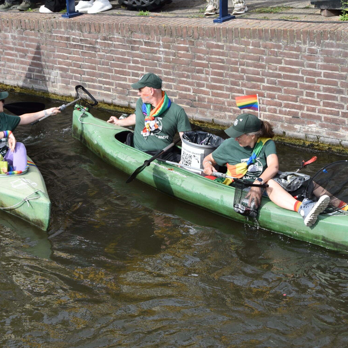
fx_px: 990
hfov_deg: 19.9
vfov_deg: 19.9
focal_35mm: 87
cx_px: 142
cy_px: 152
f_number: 8
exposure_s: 1/250
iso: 200
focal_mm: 40
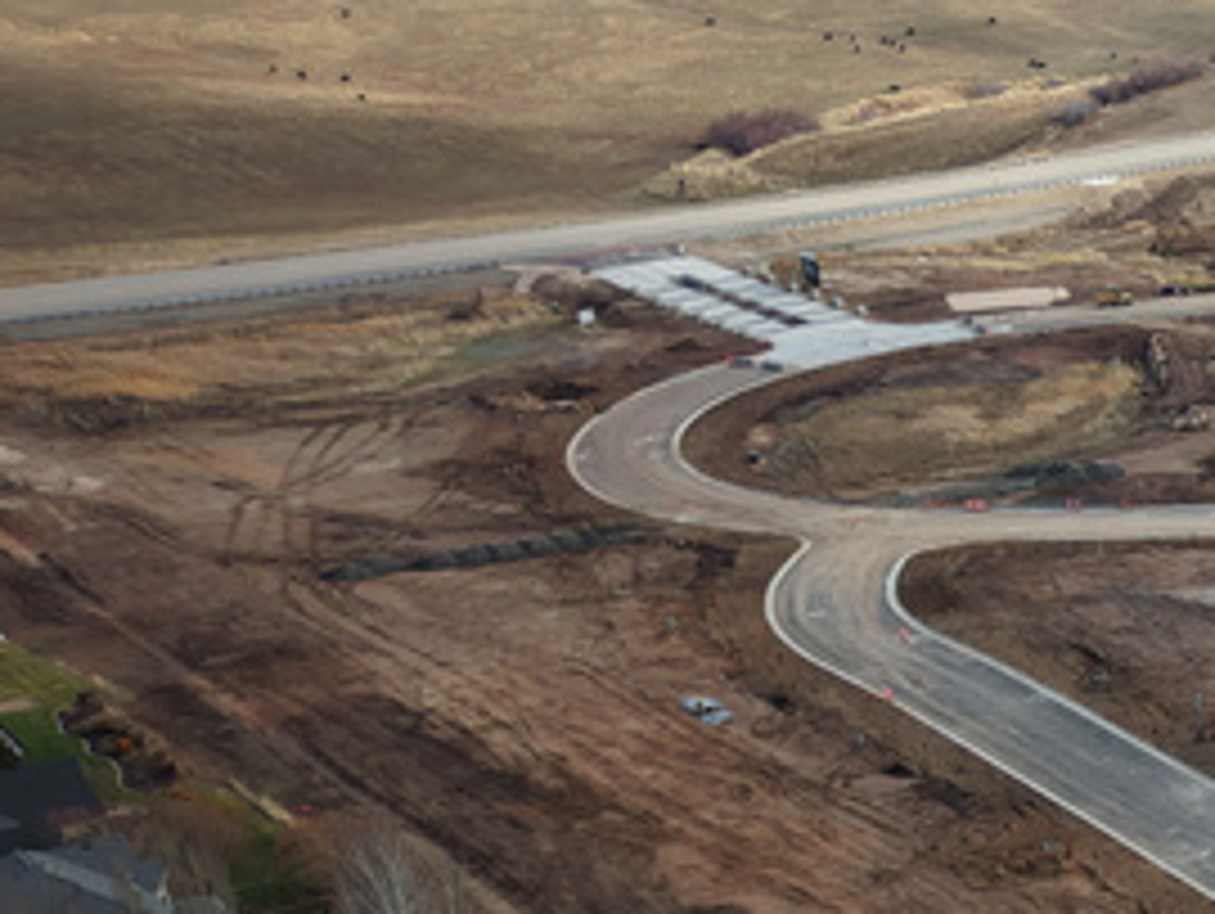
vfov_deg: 15.7
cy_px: 1099
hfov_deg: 17.6
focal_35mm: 91
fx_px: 3197
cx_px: 2164
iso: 150
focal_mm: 8.67
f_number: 1.8
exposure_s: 1/15
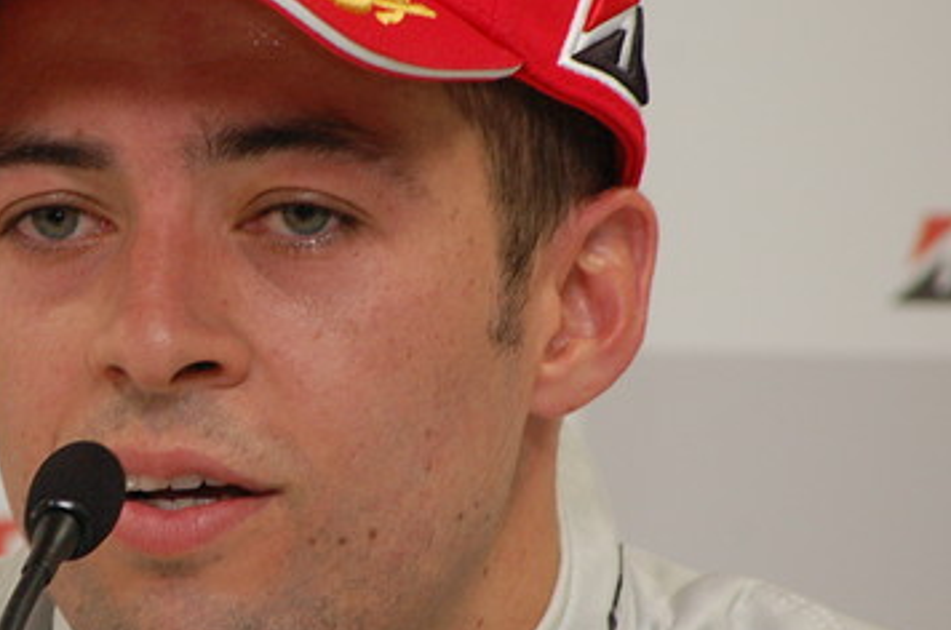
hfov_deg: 3.9
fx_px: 14055
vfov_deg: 2.6
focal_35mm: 533
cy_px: 296
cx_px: 37
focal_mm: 175
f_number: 8
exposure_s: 1/60
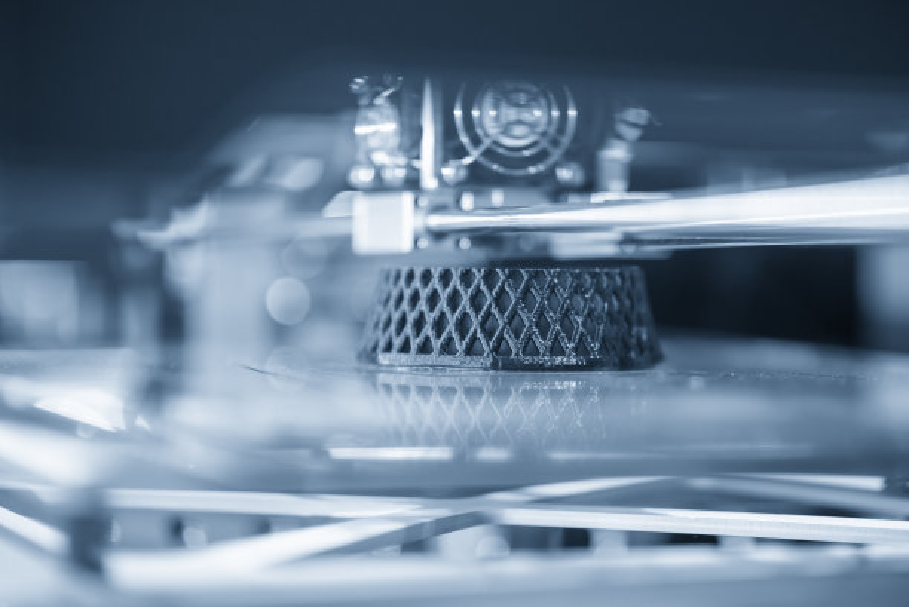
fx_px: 2148
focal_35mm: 85
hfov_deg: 23.9
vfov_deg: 16.1
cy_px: 304
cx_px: 454
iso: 1000
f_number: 1.8
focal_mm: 85
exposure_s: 1/200
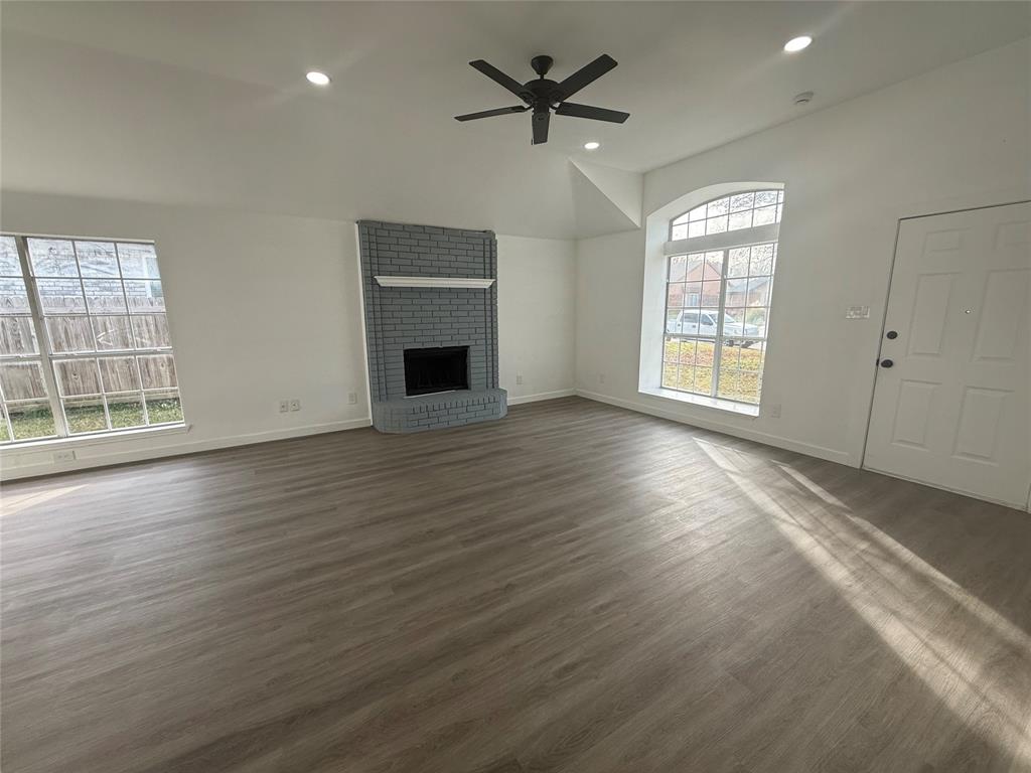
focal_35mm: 14
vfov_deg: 85.7
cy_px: 386
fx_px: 417
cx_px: 516
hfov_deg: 102.1
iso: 64
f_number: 2.2
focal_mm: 2.22
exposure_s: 1/167
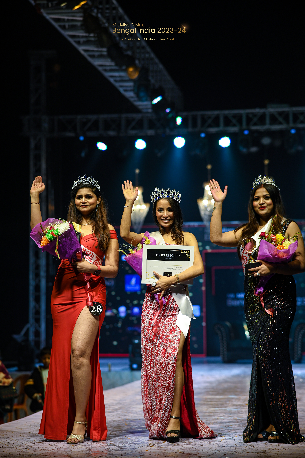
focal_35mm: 85
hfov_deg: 16.1
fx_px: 1082
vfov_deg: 23.9
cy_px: 229
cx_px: 152
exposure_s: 1/250
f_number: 2.2
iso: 200
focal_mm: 85
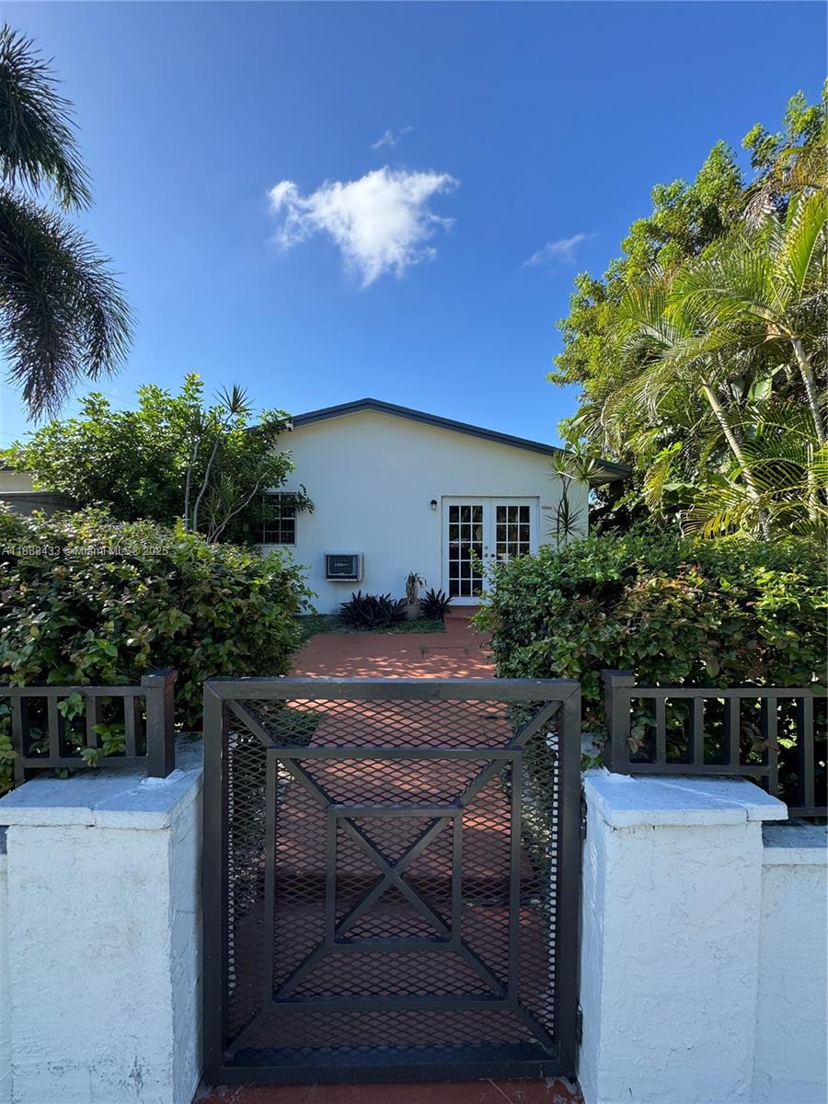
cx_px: 414
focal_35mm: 14
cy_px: 552
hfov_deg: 85.7
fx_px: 446
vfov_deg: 102.1
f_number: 2.2
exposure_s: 1/831
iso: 50
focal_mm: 2.22
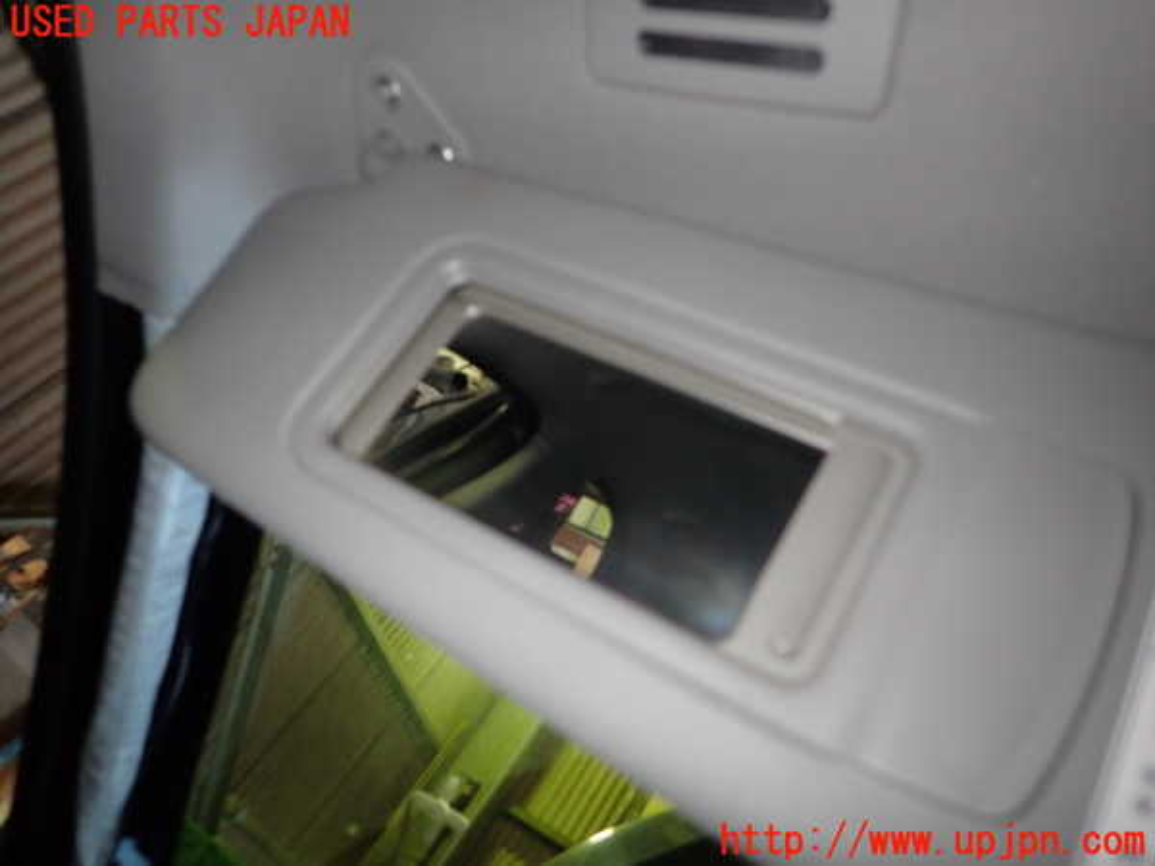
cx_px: 578
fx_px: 834
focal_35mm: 25
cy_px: 433
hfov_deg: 69.4
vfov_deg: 54.9
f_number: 2
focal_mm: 4.5
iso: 200
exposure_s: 1/30
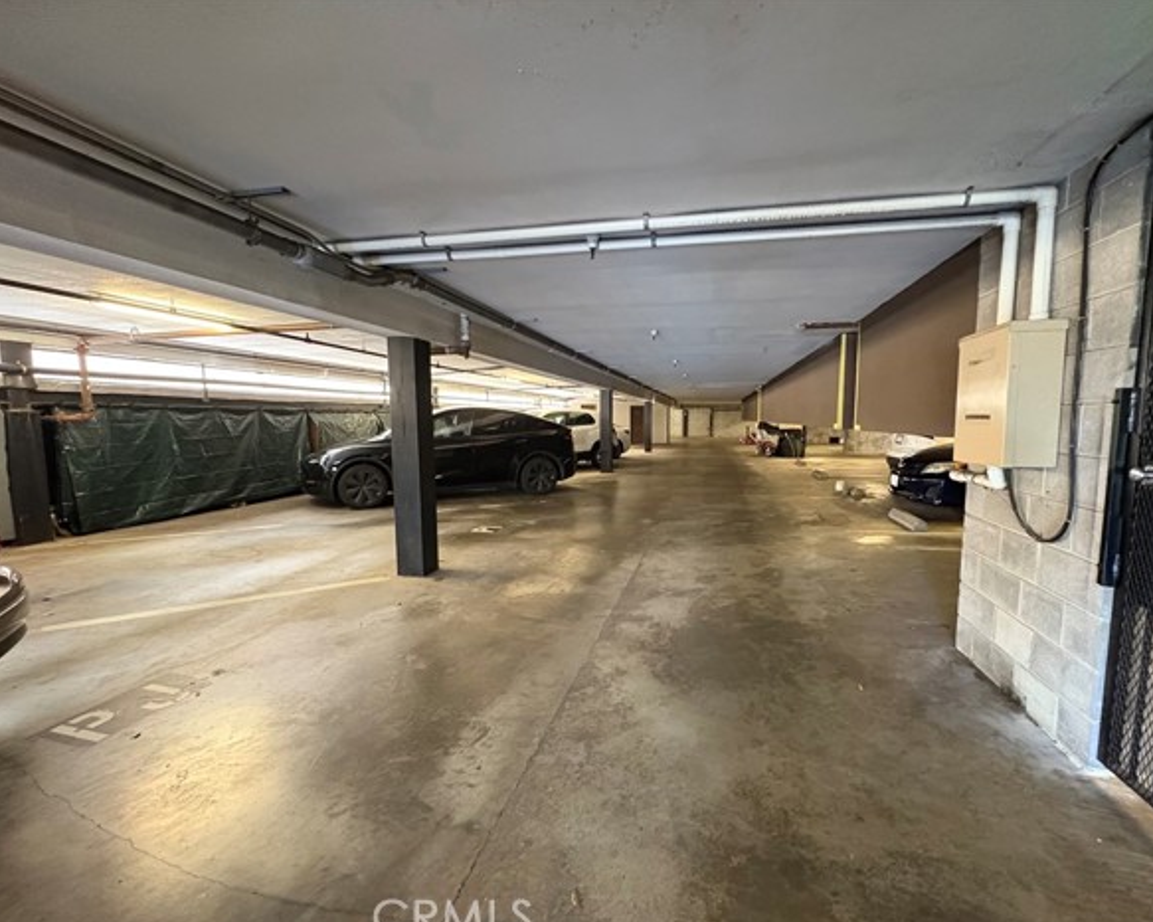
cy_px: 471
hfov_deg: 96.7
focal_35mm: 15
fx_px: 512
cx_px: 611
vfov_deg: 84.0
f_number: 2.2
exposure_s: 1/39
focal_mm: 2.22
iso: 1000
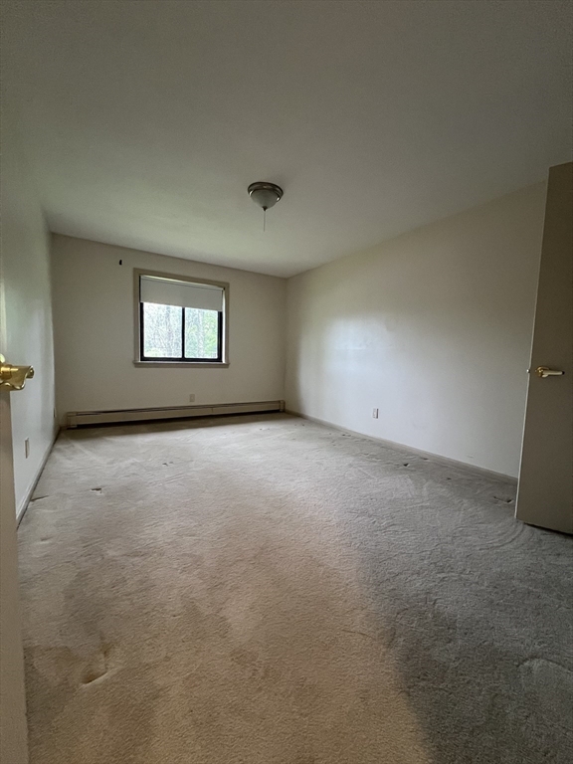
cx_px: 286
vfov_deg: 106.2
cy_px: 382
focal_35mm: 13
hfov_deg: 89.9
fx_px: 287
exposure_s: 1/60
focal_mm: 1.57
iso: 400
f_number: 1.8
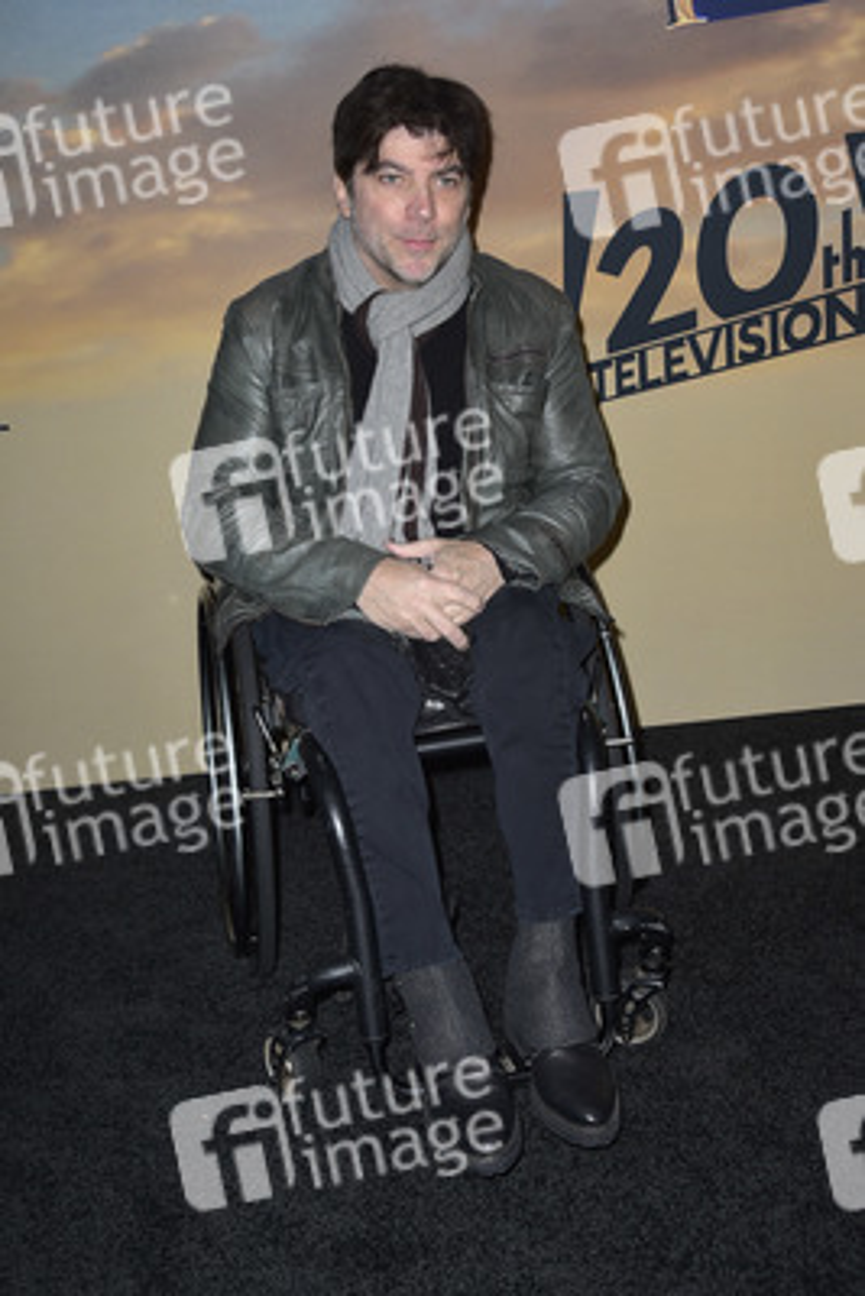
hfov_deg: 27.0
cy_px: 648
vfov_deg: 39.6
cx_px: 432
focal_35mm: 50
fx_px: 1800
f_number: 6.3
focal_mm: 50
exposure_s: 1/250
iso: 320
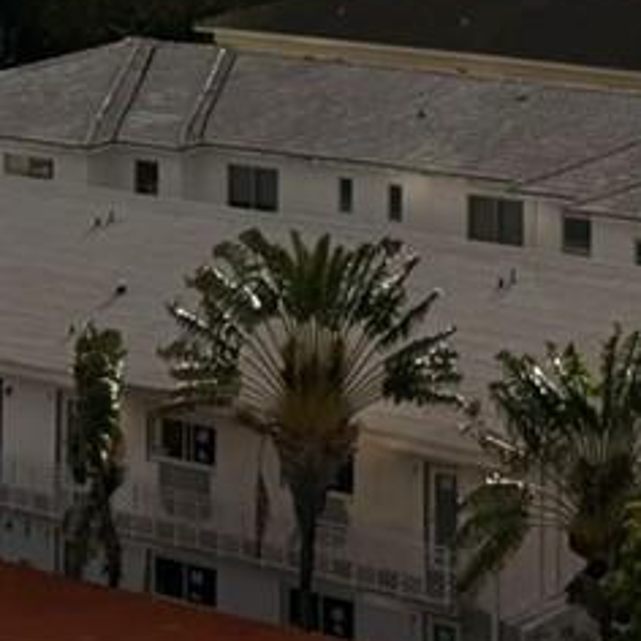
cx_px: 761
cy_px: -842
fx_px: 3017
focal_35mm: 144
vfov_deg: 10.6
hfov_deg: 11.9
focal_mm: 6.76
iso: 100
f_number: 1.78
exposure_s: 1/11905
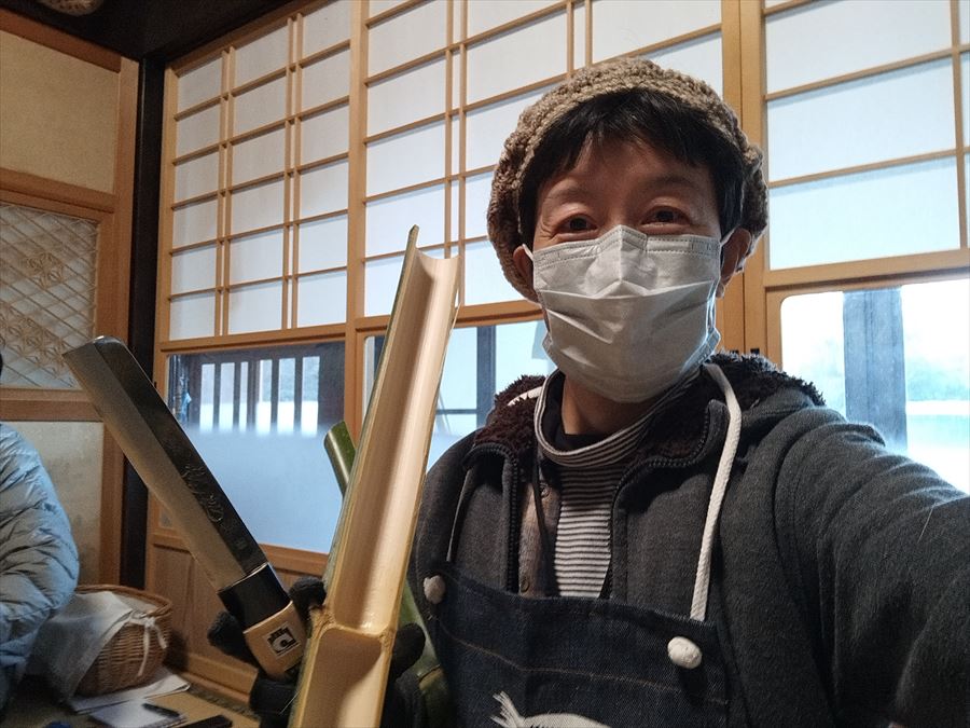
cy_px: 364
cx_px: 485
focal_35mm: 20
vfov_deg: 66.0
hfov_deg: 81.7
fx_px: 560
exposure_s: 1/33.3
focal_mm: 3.49
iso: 120
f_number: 2.45
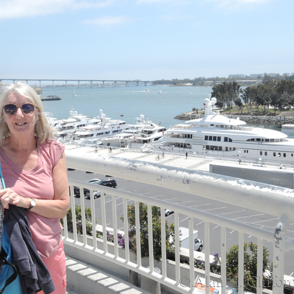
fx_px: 404
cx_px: 113
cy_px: 146
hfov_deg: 39.8
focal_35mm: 42
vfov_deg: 40.0
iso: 100
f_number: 6.3
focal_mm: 7.5
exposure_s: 1/250
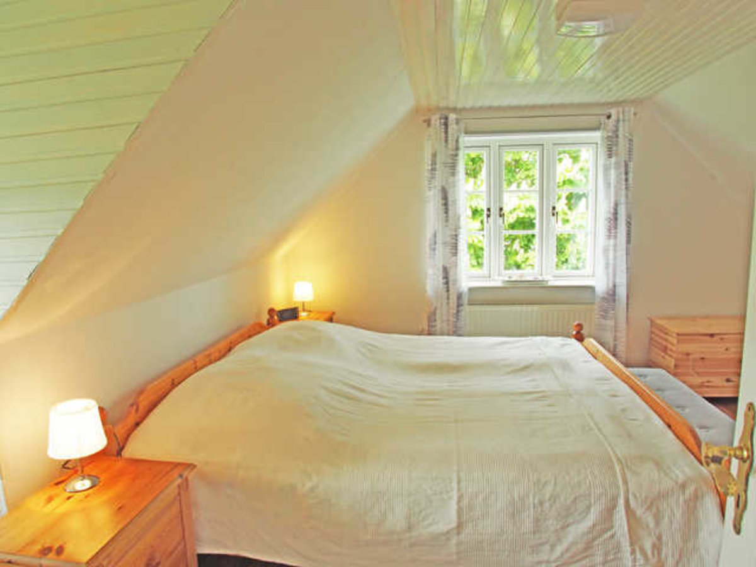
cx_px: 378
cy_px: 284
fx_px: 612
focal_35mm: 28
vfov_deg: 49.7
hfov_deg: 63.4
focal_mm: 14
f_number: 5.6
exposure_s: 1/80
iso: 400
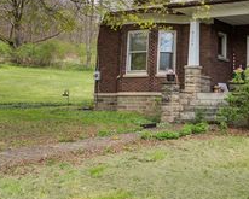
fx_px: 429
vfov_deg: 25.6
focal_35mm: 58
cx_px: 207
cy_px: 32
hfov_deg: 31.4
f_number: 7.1
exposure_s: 1/200
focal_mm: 25.5
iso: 400
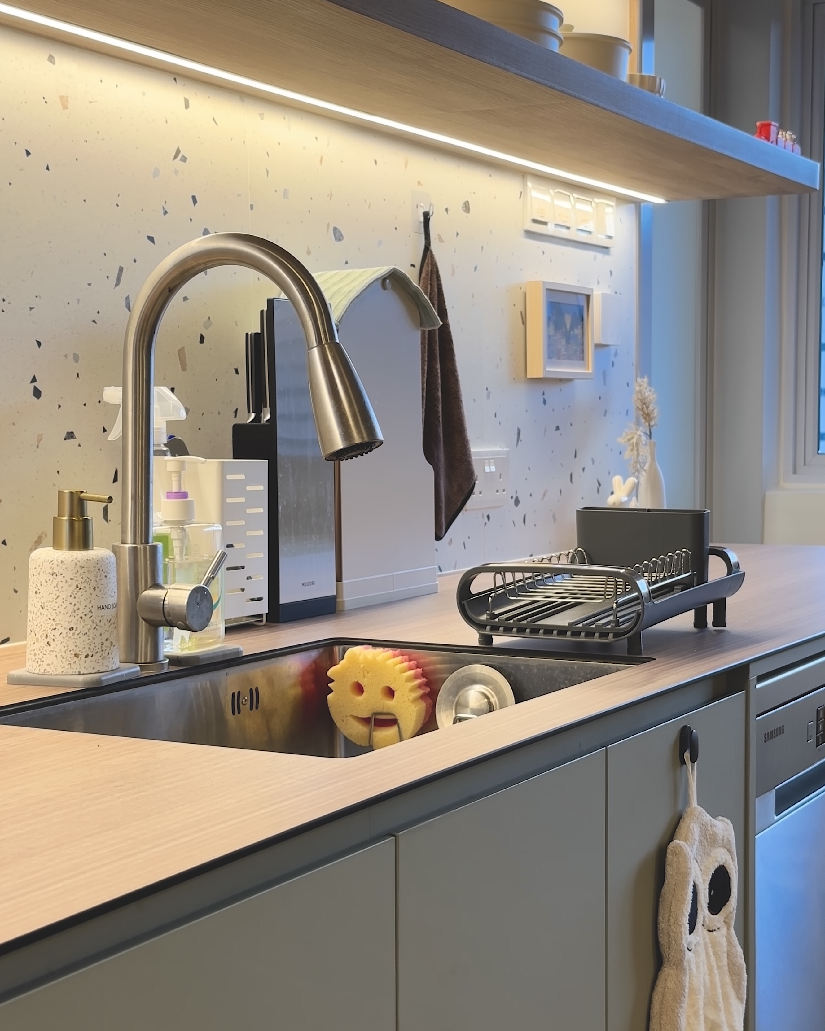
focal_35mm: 51
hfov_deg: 29.7
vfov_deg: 36.6
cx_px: 409
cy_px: 560
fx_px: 1557
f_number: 1.78
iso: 80
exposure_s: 1/50
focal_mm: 6.86
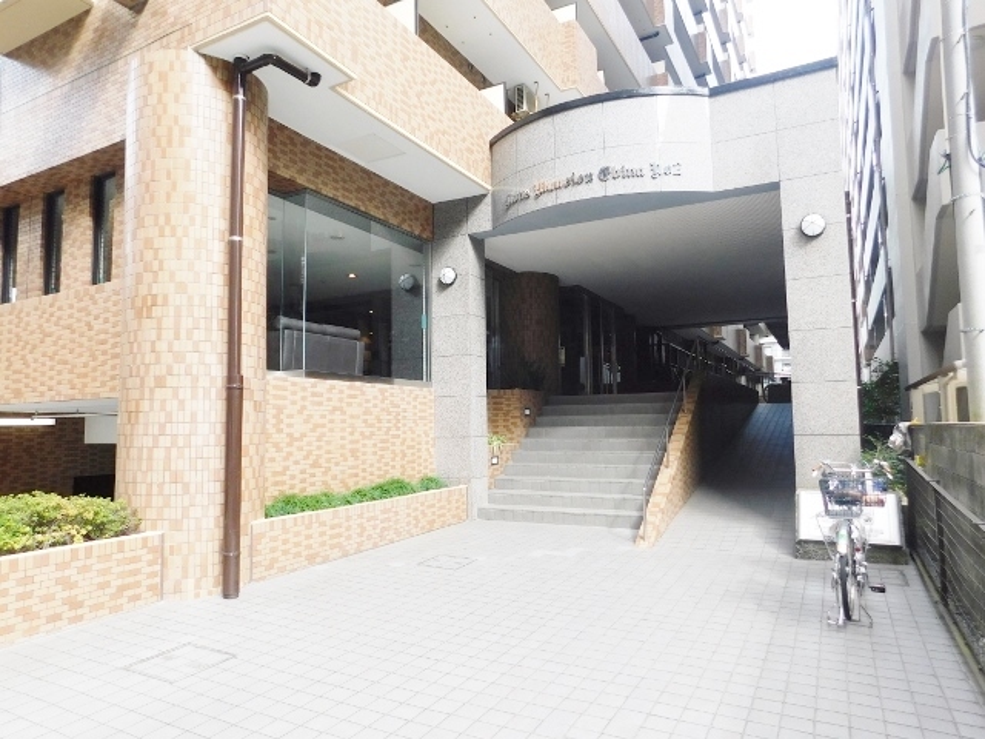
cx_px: 492
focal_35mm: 23
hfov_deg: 73.9
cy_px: 370
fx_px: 654
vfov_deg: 58.9
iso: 125
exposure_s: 1/200
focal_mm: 4
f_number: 3
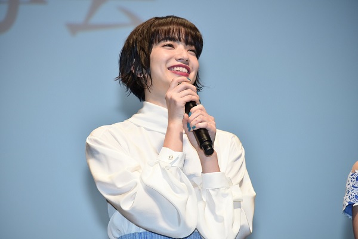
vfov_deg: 6.0
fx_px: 2287
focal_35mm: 230
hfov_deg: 9.0
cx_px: 179
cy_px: 120
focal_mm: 230
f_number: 5.6
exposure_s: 1/200
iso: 1600
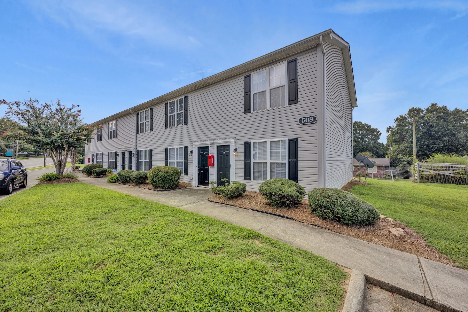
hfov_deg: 104.3
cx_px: 234
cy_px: 156
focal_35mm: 14
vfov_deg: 81.2
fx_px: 182
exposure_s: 1/320
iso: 500
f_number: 8
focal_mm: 14
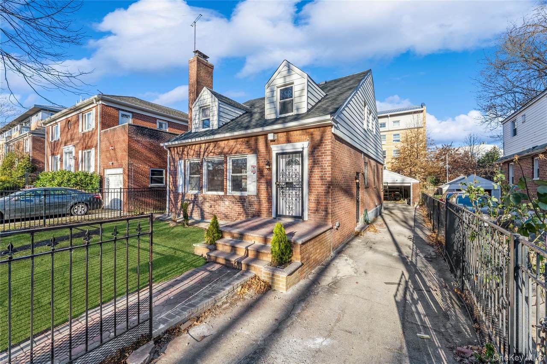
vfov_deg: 81.2
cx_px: 274
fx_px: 213
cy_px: 182
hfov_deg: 104.3
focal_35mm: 14
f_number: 11
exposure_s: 1/100
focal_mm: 14
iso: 100
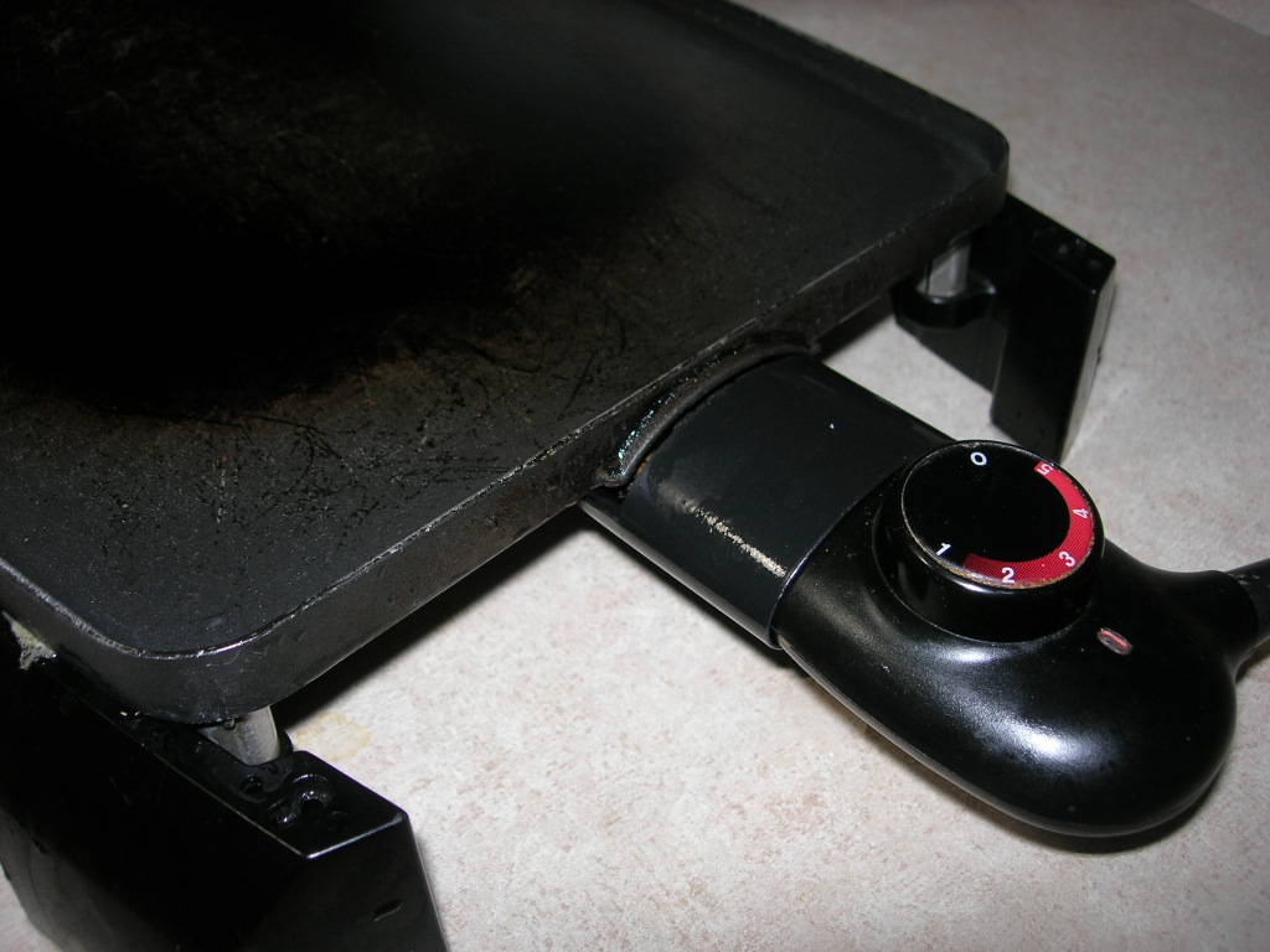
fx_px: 1394
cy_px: 476
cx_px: 635
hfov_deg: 49.0
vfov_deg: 37.7
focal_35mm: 38
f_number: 2.8
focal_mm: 7.8
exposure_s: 1/60.1
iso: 64
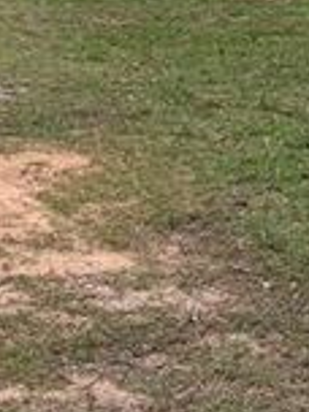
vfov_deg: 18.7
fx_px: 1250
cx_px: 217
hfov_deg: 14.1
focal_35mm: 105
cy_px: 205
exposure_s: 1/4310
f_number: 1.78
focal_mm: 6.76
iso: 80
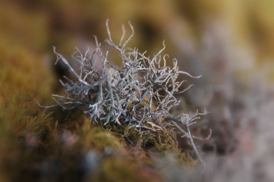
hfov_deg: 13.1
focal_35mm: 158
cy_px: 91
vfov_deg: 8.7
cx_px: 137
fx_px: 1198
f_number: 6
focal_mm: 105
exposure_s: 1/180
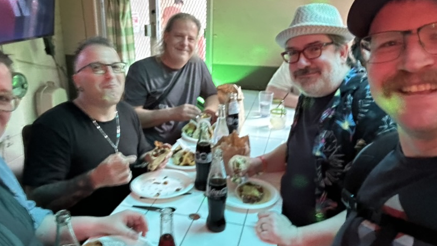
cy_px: 116
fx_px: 359
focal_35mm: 31
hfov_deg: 62.5
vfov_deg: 37.8
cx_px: 201
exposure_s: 1/15
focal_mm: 2.69
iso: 800
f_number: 1.9
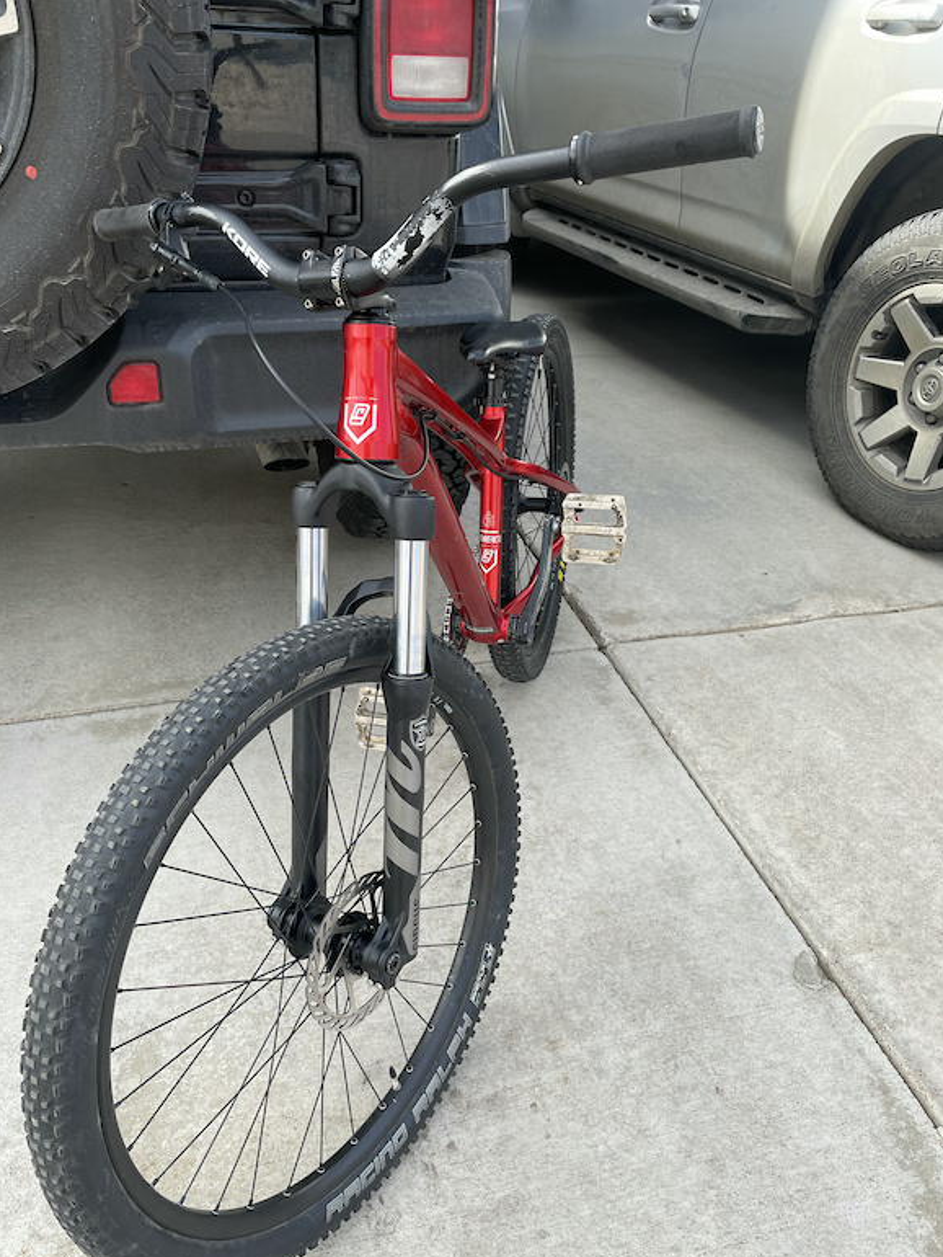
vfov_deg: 65.3
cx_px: 458
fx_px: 980
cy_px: 640
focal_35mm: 27
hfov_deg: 51.4
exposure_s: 1/698
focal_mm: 4.2
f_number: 1.6
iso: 32
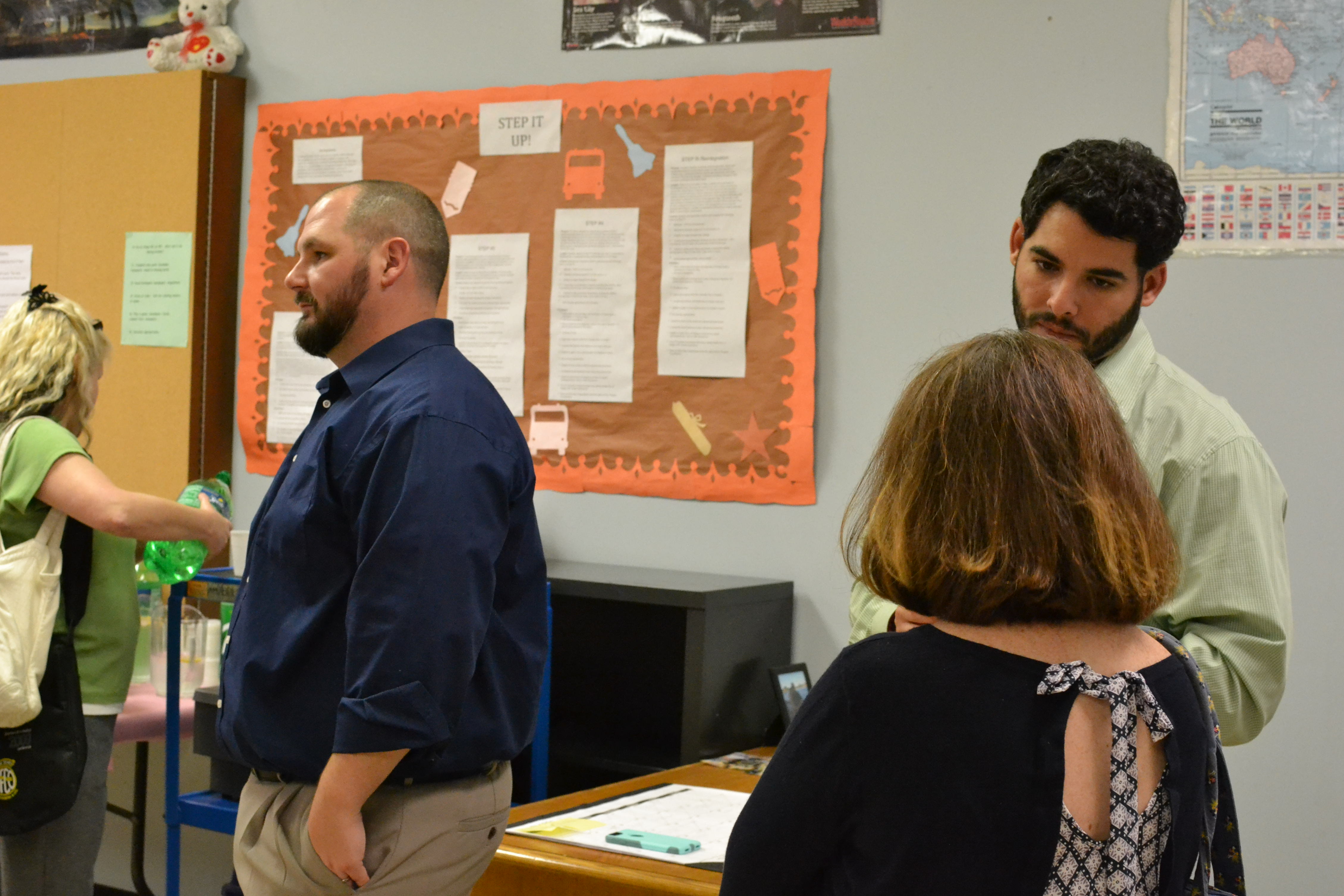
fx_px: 1998
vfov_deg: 25.3
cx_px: 676
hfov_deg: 37.2
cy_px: 456
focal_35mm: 54
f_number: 6.3
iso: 3200
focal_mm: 35
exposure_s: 1/60
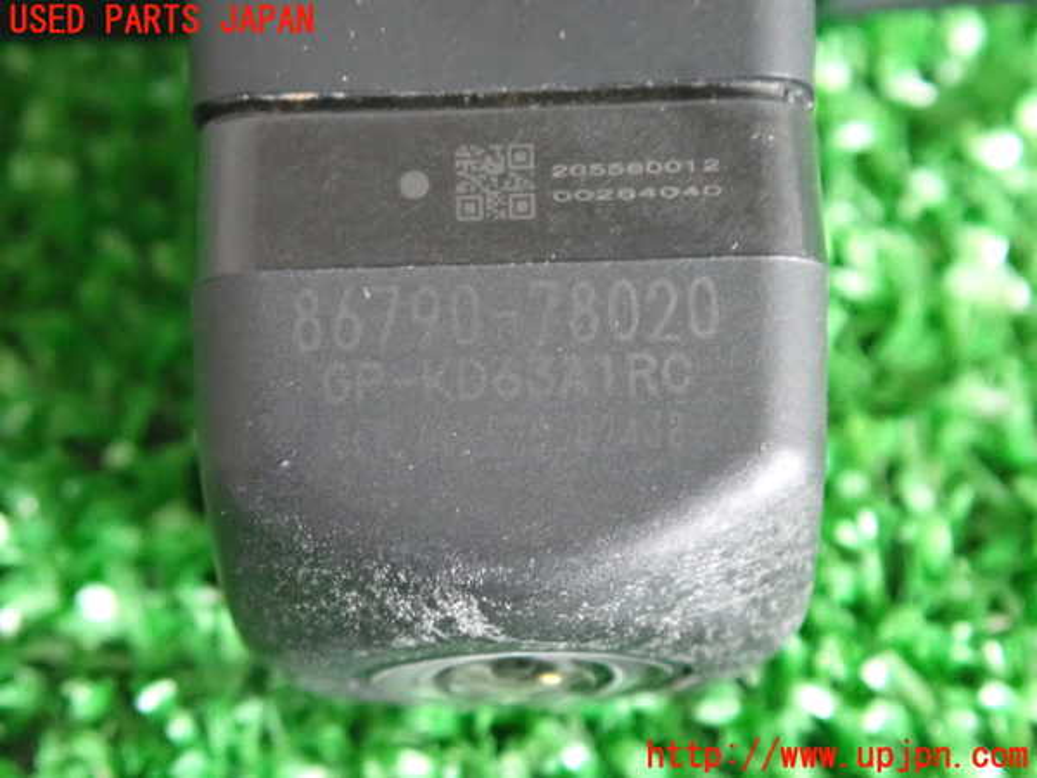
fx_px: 899
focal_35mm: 30
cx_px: 518
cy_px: 389
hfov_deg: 60.0
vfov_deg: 46.8
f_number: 4.9
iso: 3200
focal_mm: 5.4
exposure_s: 1/40
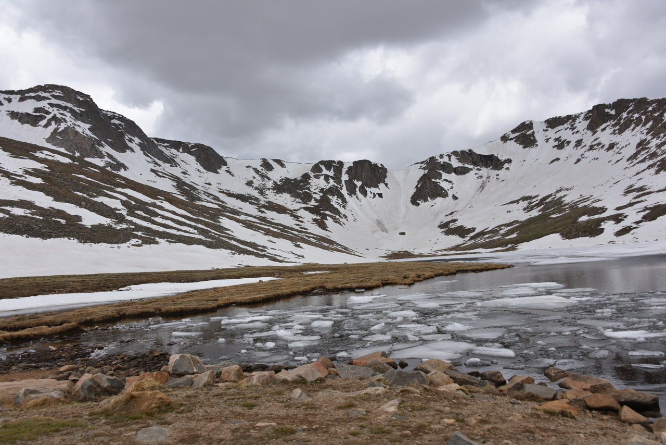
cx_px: 333
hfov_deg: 65.5
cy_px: 222
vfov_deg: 46.4
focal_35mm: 28
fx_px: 518
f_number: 9
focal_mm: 28
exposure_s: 1/320
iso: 100
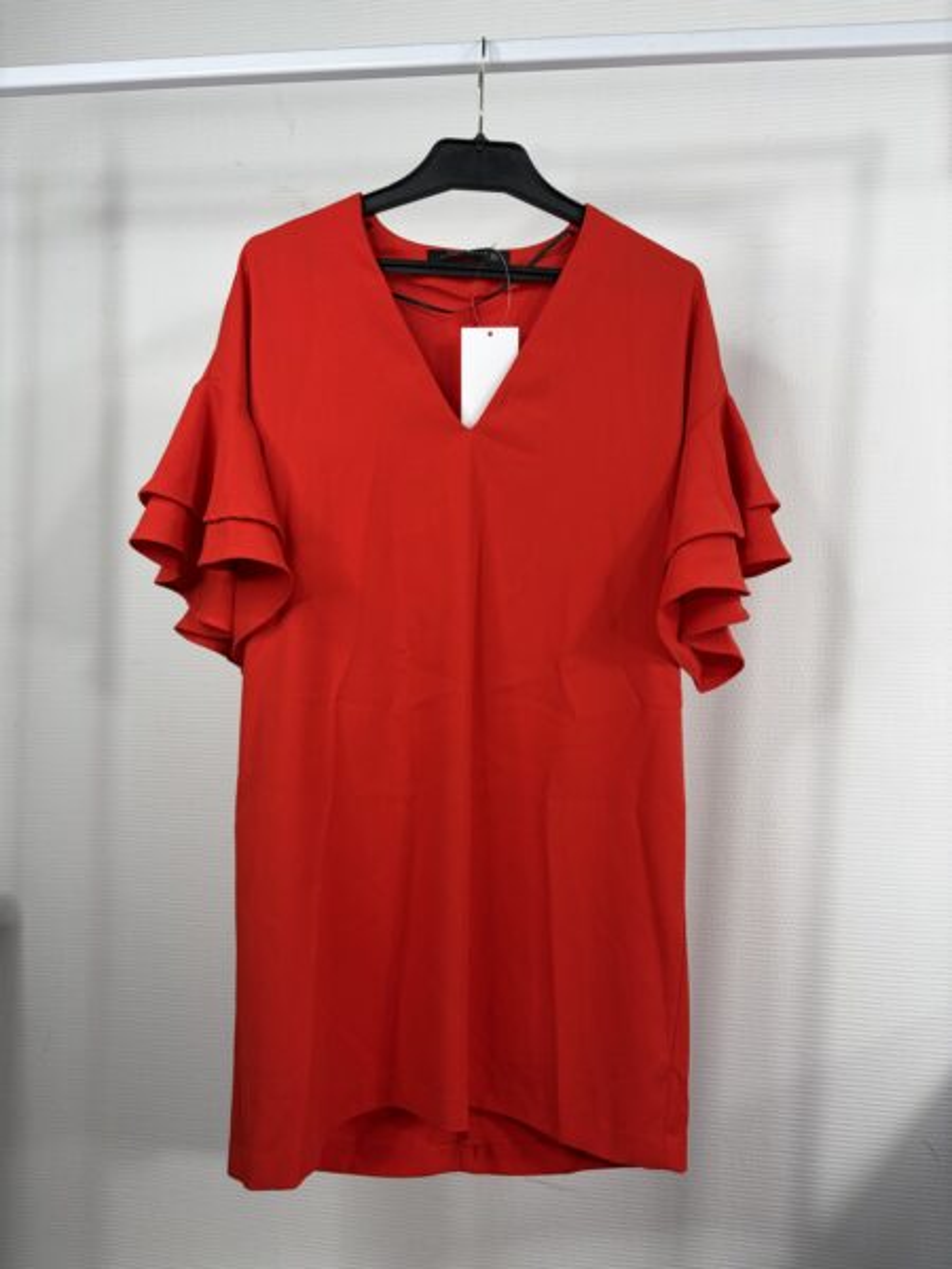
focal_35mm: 26
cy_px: 634
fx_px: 953
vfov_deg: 67.3
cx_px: 476
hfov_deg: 53.1
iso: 40
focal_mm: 5.96
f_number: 1.6
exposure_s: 1/100
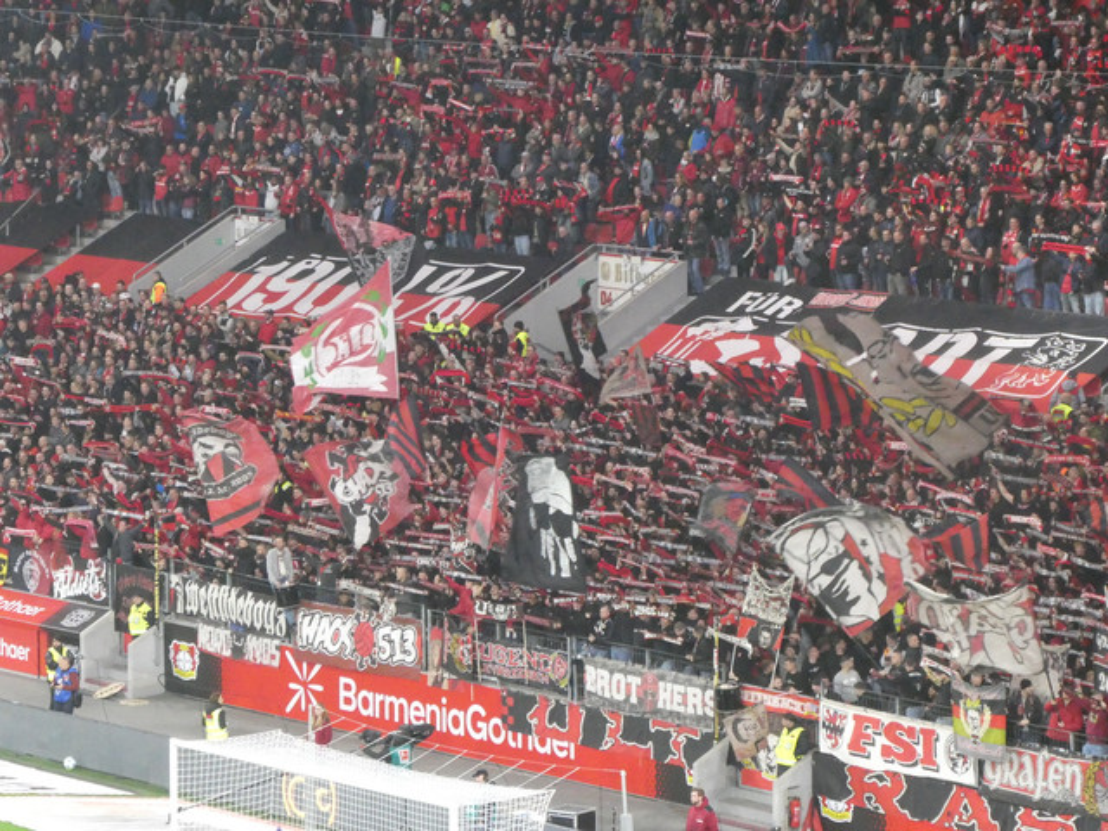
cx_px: 554
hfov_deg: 12.3
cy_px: 416
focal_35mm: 160
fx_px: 5121
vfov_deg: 9.3
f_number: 5.5
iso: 1600
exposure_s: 1/80
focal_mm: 28.7
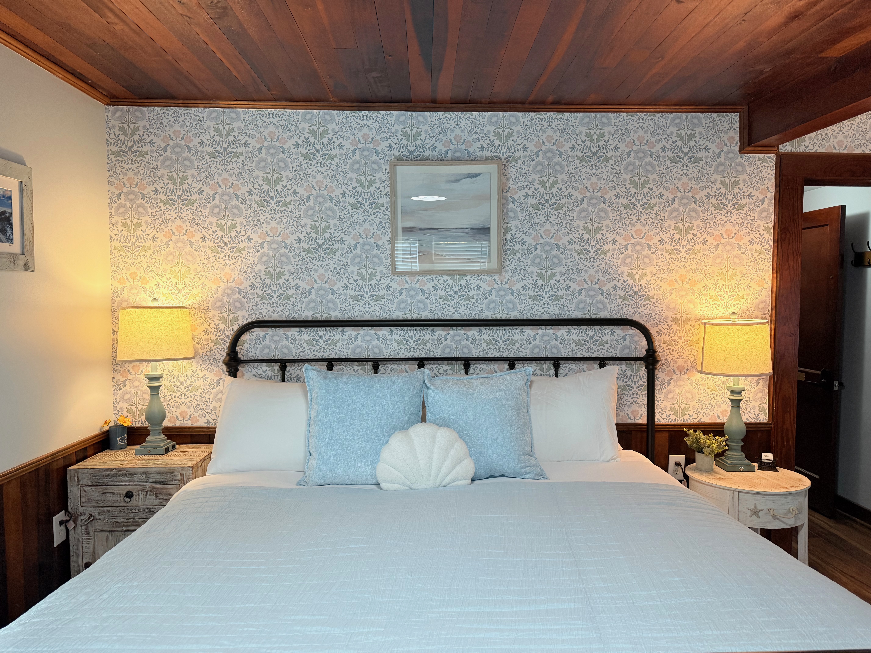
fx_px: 604
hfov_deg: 71.6
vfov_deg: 56.8
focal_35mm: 24
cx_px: 436
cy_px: 326
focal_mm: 6.76
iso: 200
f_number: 1.78
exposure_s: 1/120
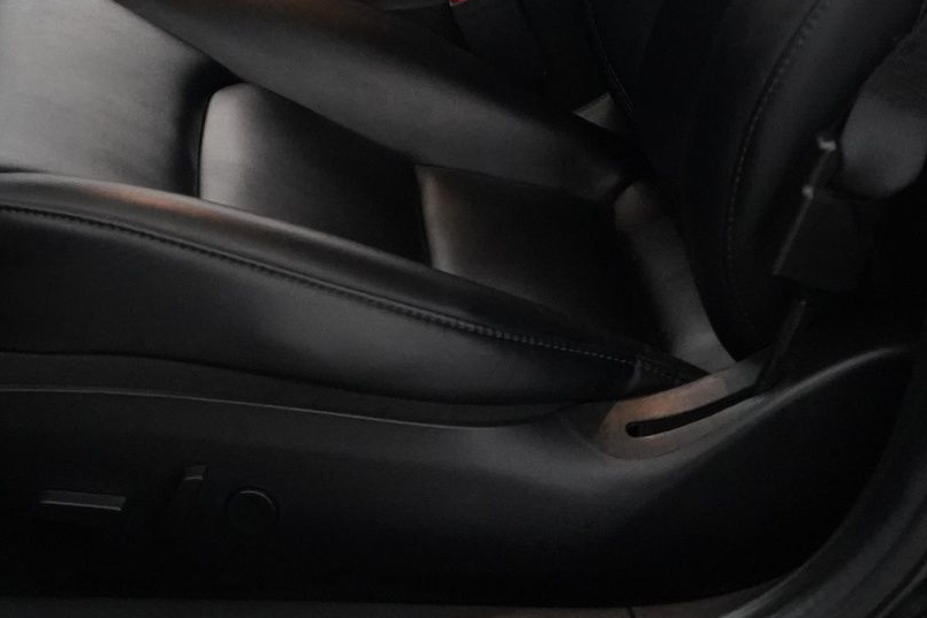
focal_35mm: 87
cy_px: -218
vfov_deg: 14.9
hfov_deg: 23.2
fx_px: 2241
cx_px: 241
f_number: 3.5
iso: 8000
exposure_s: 1/160
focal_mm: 28
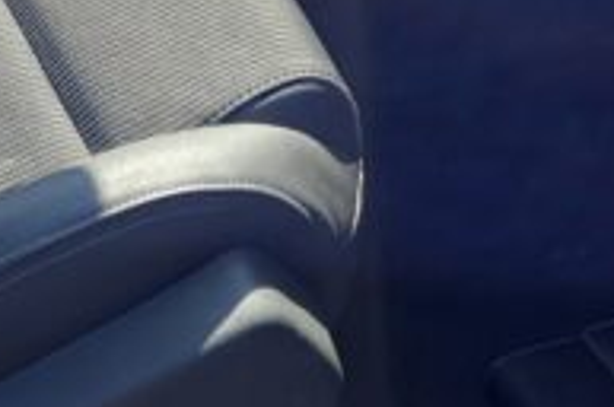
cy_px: -343
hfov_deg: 18.5
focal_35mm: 108
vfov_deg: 11.6
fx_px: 1839
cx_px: 0
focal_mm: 4.6
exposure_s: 1/100
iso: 32
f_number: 2
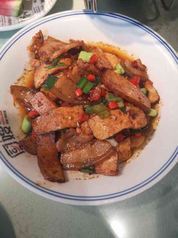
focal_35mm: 27
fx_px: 185
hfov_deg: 51.4
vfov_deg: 65.3
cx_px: 89
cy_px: 119
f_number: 1.8
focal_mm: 3.95
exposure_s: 1/909
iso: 250
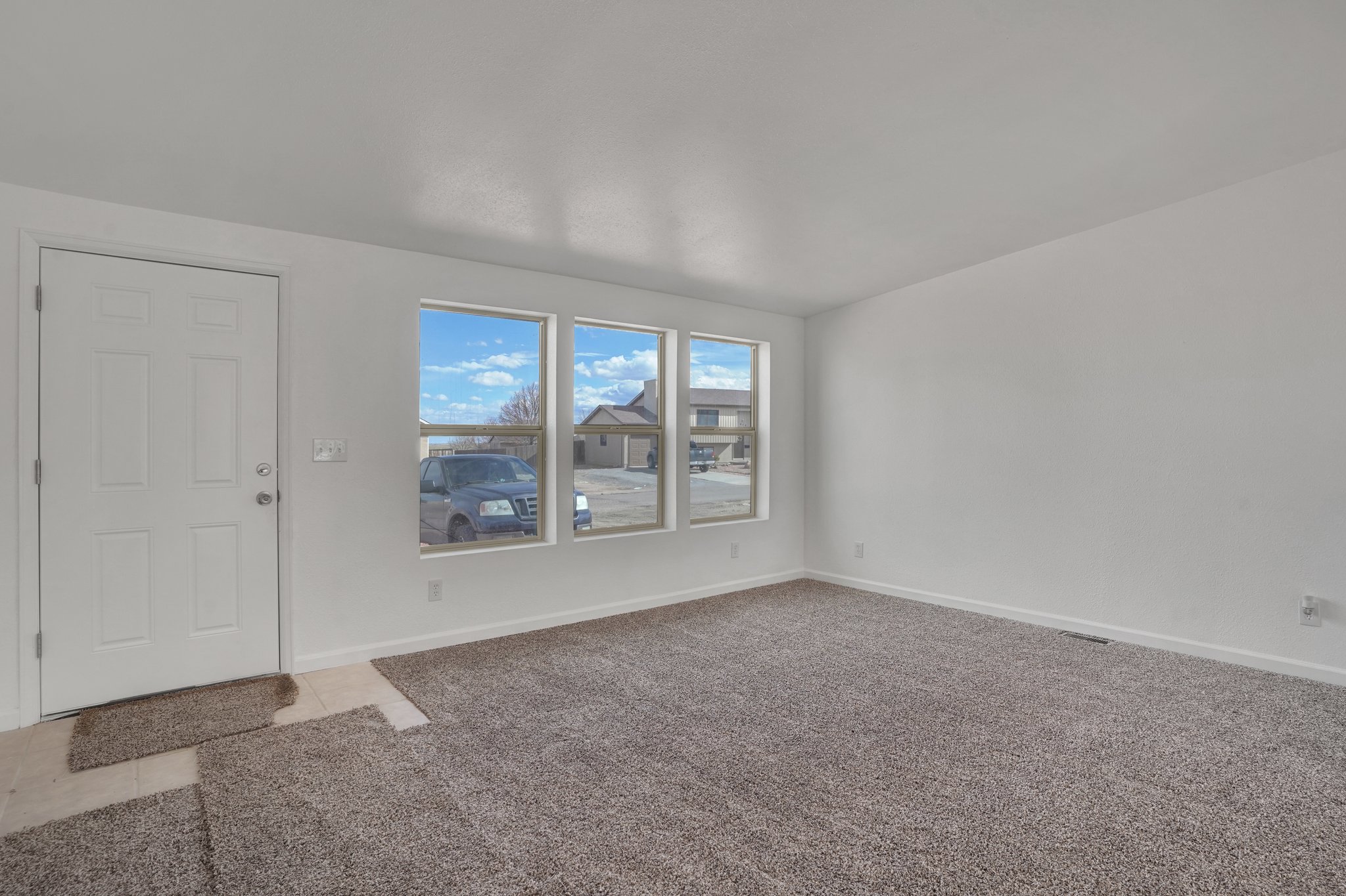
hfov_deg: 93.3
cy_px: 448
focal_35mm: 17
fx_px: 636
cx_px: 673
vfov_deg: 70.4
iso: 400
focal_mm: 17
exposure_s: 1/80
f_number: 8
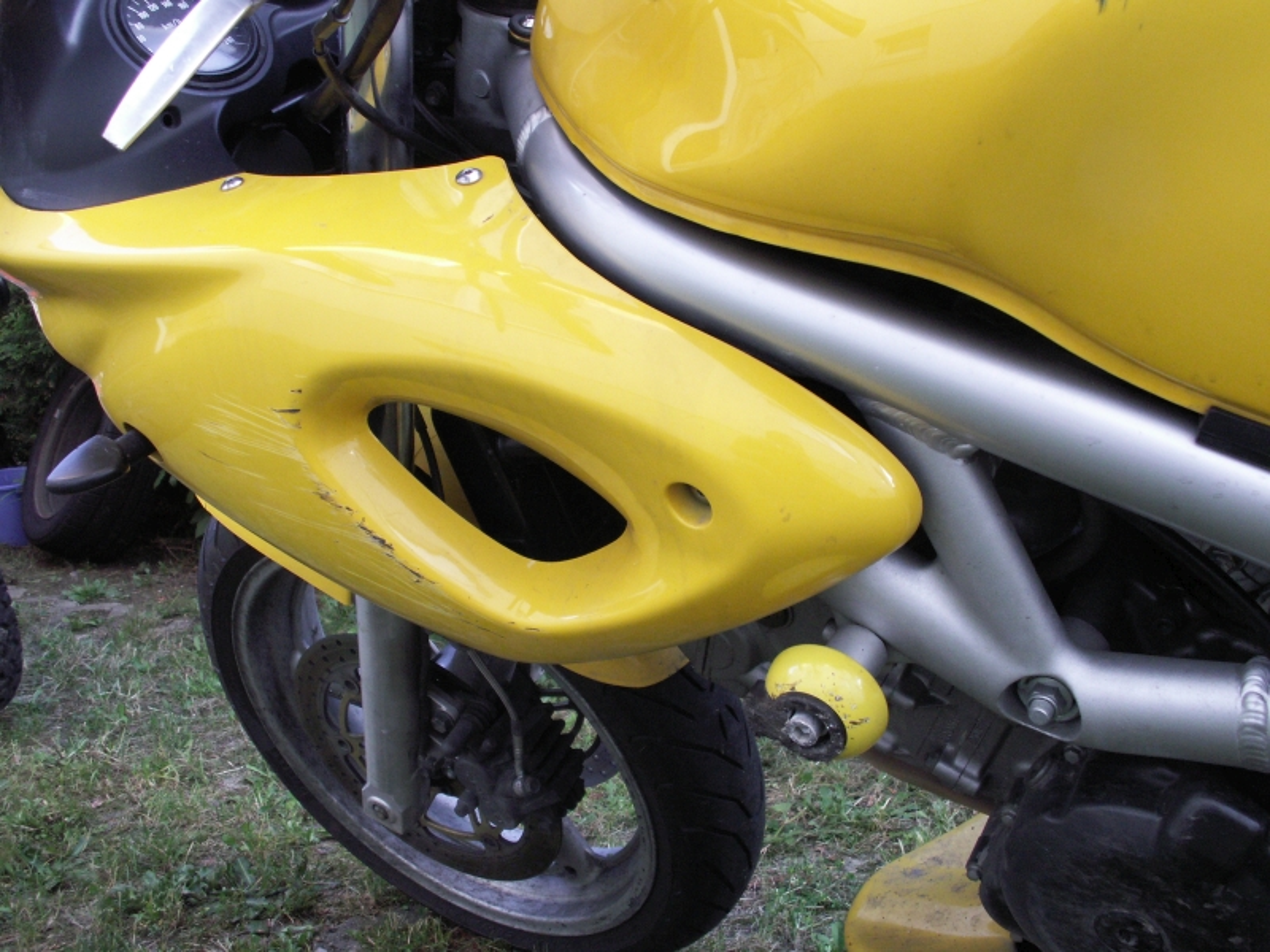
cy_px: 476
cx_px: 635
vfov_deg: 40.7
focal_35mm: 35
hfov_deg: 52.6
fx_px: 1284
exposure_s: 1/40
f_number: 2.8
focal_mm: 5.86
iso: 125
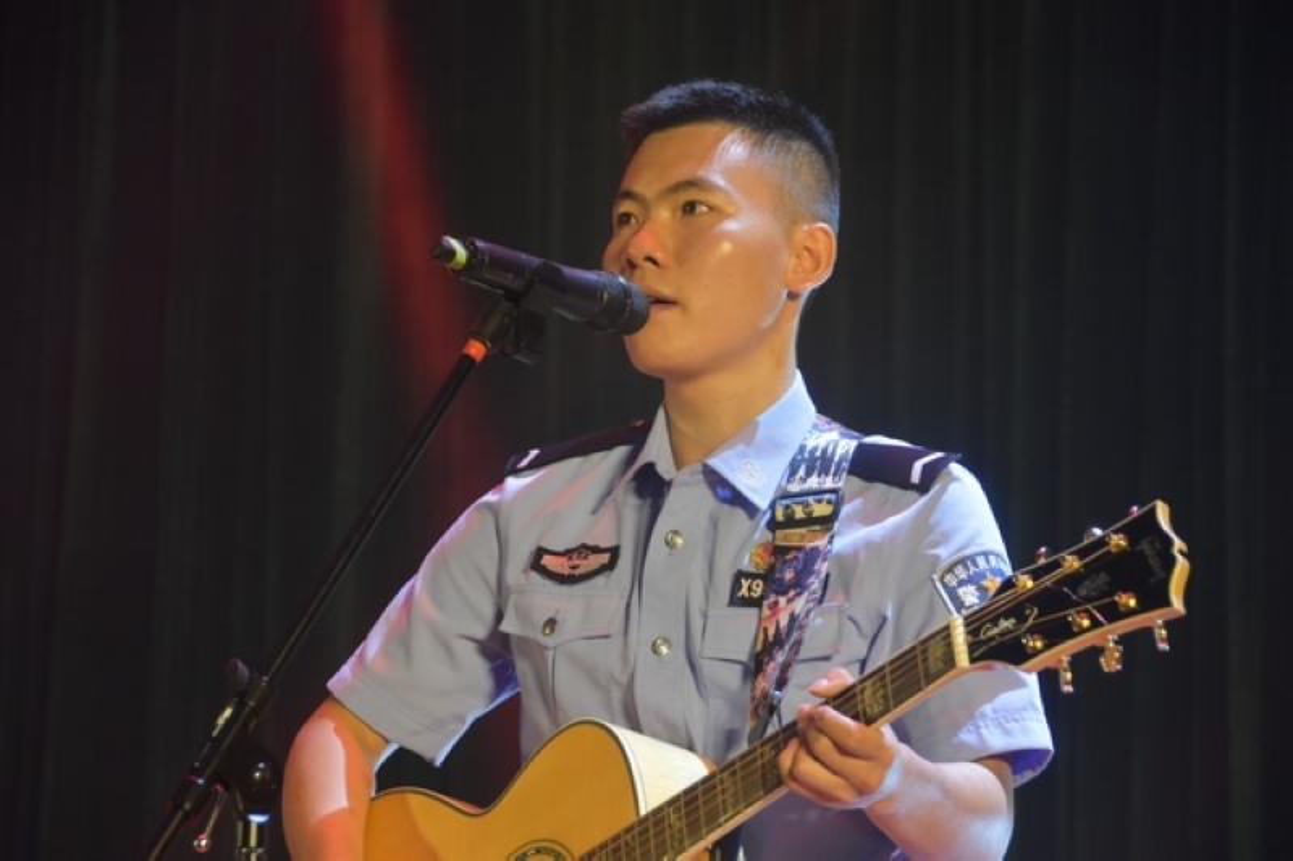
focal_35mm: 158
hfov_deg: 13.0
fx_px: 5655
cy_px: 430
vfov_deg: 8.7
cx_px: 646
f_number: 5.3
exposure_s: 1/125
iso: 1600
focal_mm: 105
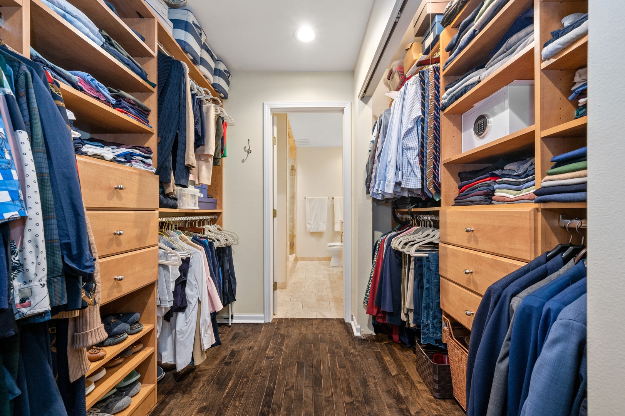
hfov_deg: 104.3
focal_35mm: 14
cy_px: 208
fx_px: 243
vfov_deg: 81.1
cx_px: 312
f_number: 8
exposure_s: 1/2.5
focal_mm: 14
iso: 400
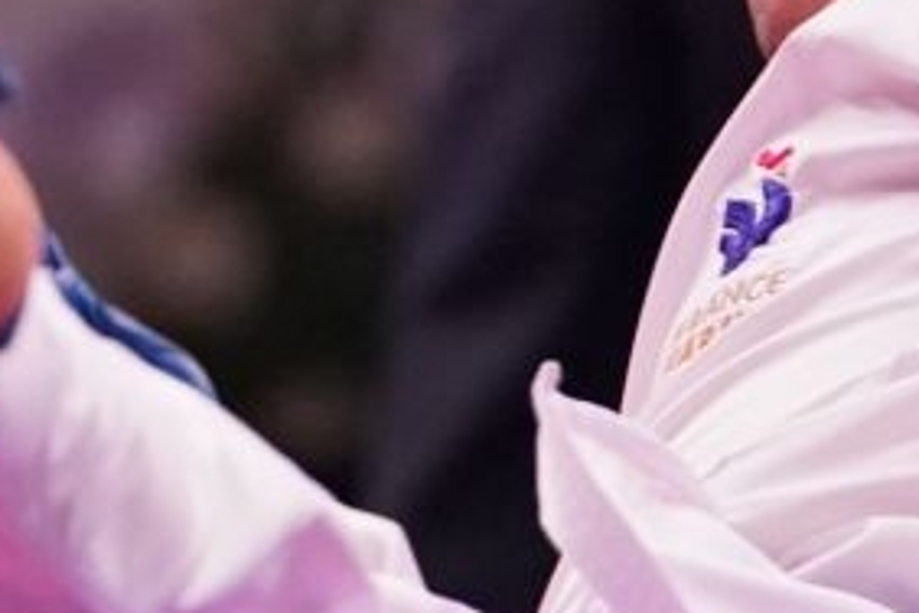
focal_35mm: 1141
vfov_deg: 1.2
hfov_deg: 1.8
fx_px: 29125
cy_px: 62
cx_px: 329
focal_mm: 179
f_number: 2.8
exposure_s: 1/1000
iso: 4000
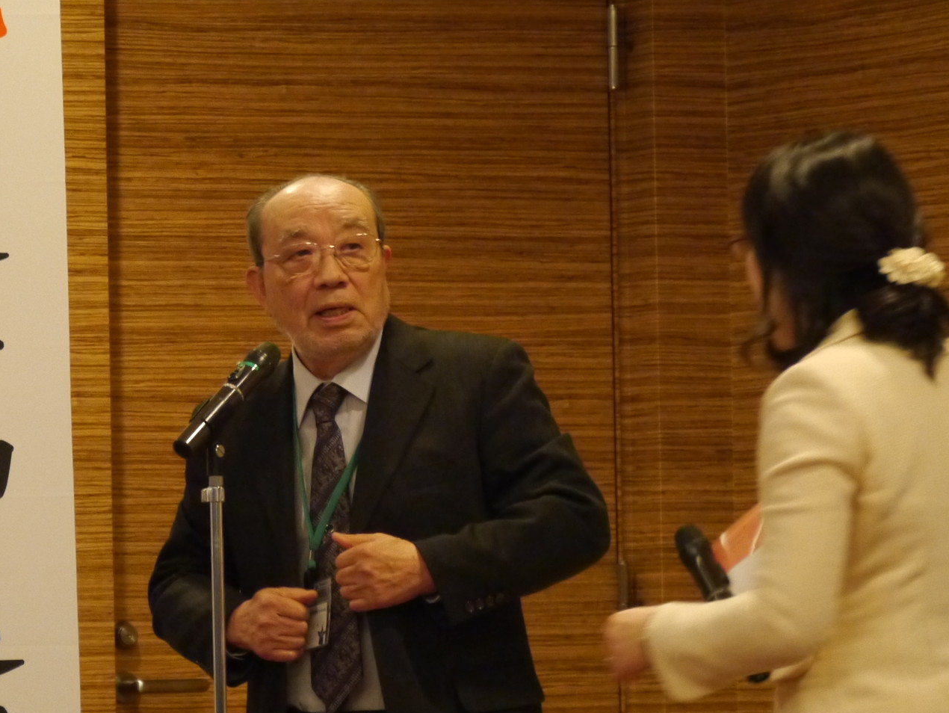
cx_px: 322
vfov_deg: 4.5
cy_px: 324
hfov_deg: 5.9
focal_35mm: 334
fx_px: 9162
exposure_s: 1/30
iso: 1600
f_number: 5.4
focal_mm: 77
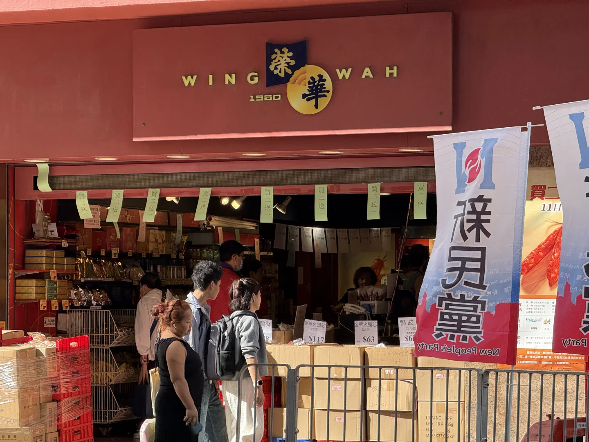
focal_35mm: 120
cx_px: 294
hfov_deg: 16.4
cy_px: 221
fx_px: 2042
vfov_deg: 12.3
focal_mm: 15.66
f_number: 2.8
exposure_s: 1/313
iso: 64
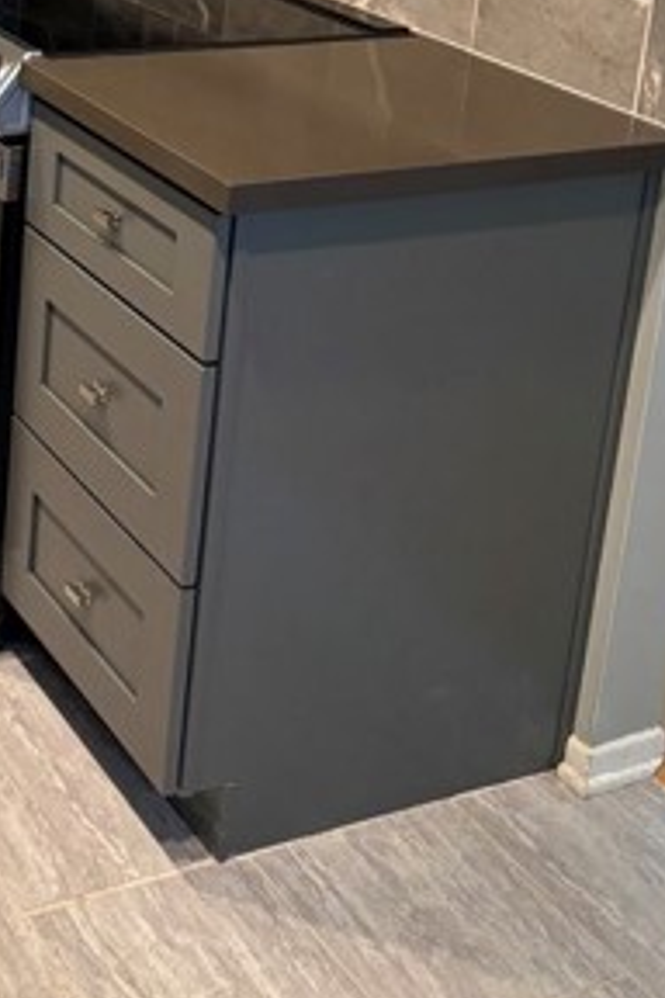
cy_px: 0
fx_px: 1662
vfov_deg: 31.0
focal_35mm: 60
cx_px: -132
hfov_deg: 21.1
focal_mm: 5.96
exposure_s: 1/60
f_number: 1.6
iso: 250
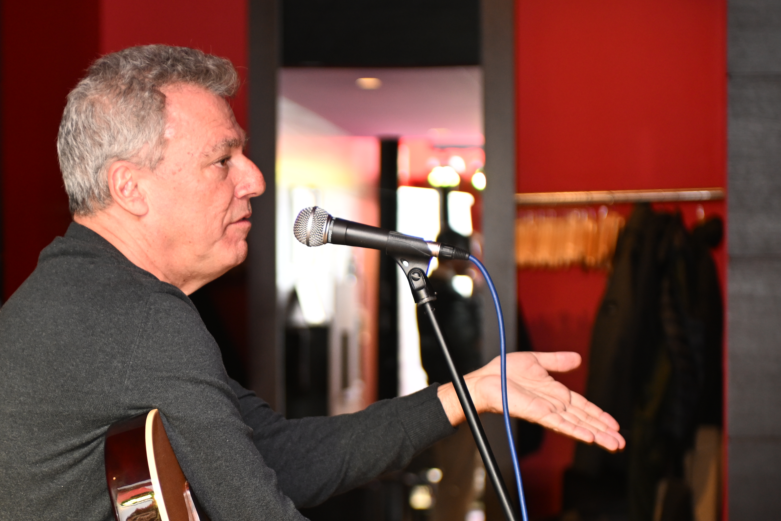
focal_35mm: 129
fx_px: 2798
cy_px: 422
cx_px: 223
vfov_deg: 10.6
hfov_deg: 15.8
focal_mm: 70
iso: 640
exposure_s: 1/60
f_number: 2.8
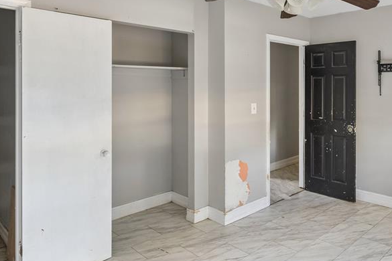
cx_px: 281
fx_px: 305
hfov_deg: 62.6
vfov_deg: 45.8
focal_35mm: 28
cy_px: 92
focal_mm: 16
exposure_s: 1/3
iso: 100
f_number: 9
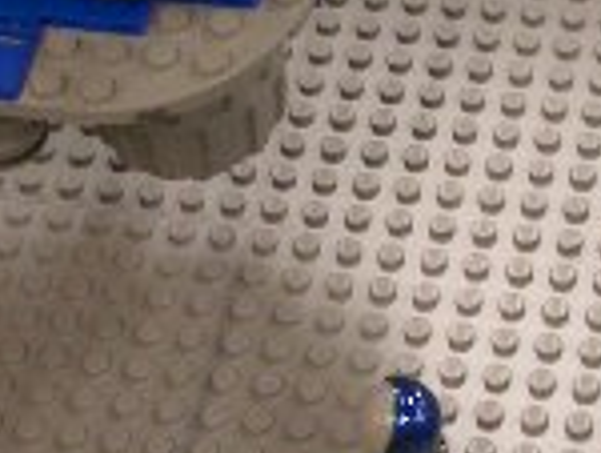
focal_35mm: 149
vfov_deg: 10.0
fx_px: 2591
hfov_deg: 13.2
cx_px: 469
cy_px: 241
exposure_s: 1/100
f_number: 2.6
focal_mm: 5.8
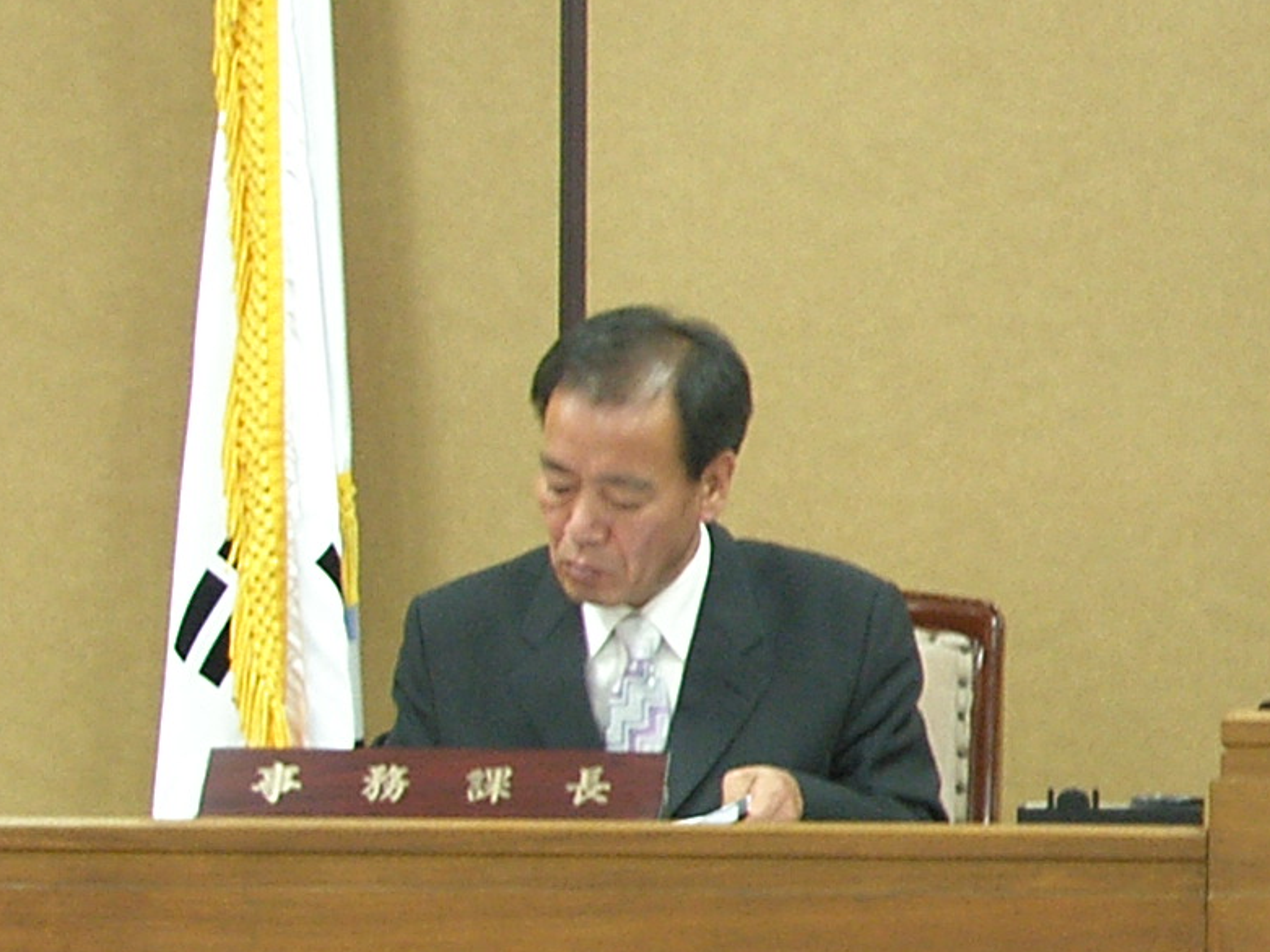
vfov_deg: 6.5
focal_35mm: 230
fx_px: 8434
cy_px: 464
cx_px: 1943
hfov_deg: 8.4
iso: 100
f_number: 2.8
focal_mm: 14.2
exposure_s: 1/8
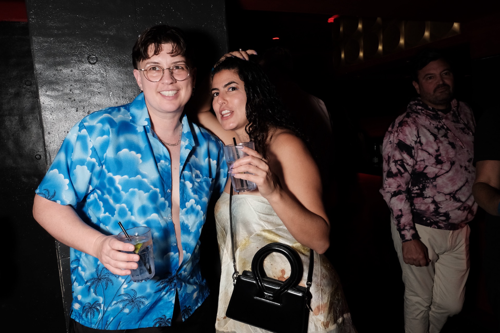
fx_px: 375
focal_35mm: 27
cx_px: 250
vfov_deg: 47.9
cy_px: 166
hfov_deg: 67.4
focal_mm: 18
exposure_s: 1/30
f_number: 11
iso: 2500
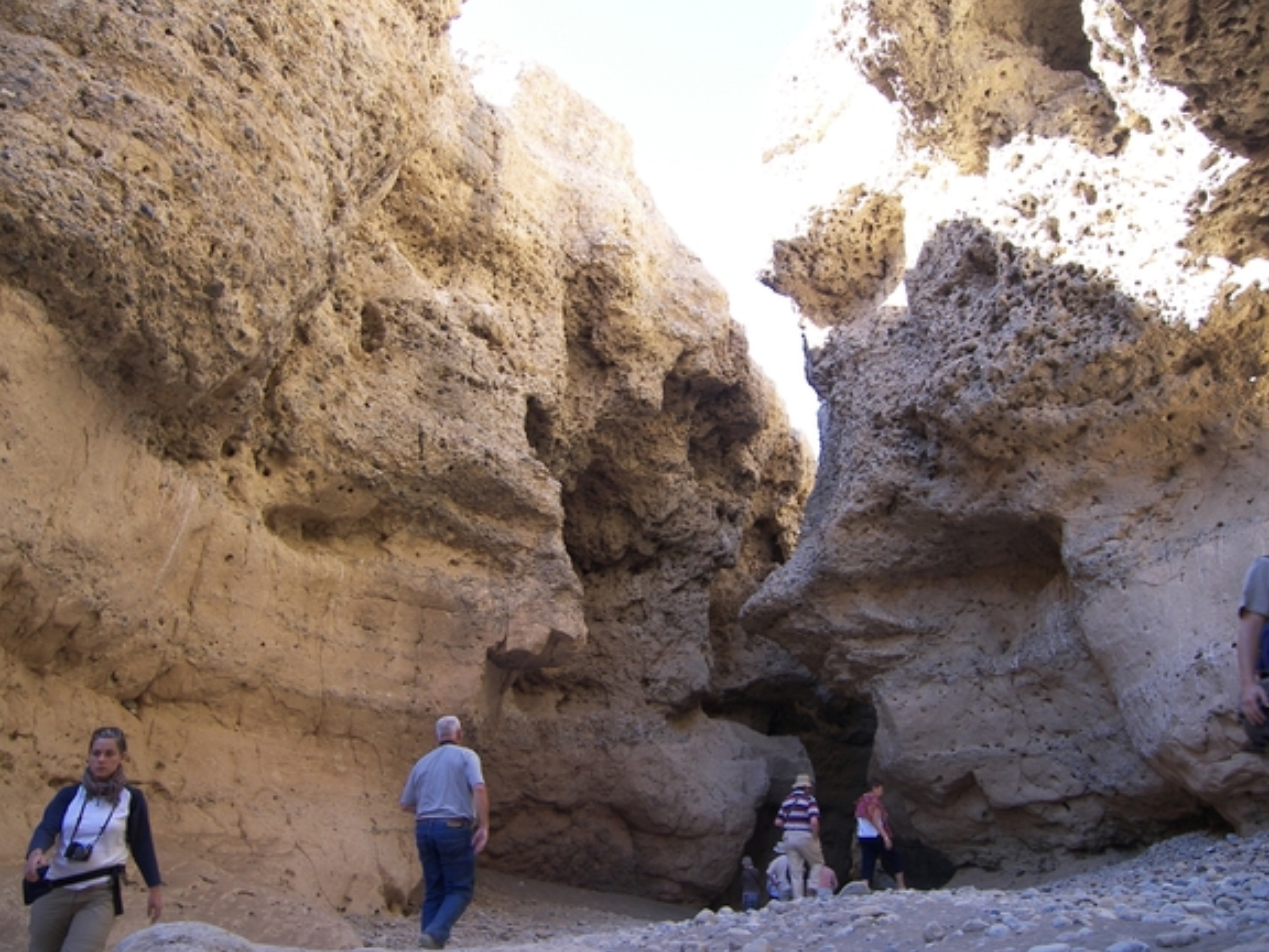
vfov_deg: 54.9
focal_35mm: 25
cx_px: 626
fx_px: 916
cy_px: 472
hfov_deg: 69.4
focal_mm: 5
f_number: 2.8
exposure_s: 1/50
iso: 50
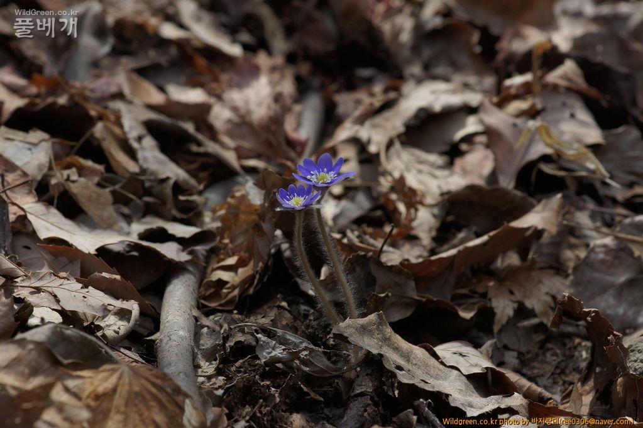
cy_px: 214
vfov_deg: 9.1
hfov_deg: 13.7
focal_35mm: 150
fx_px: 2678
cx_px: 322
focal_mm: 100
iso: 400
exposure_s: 1/320
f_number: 8
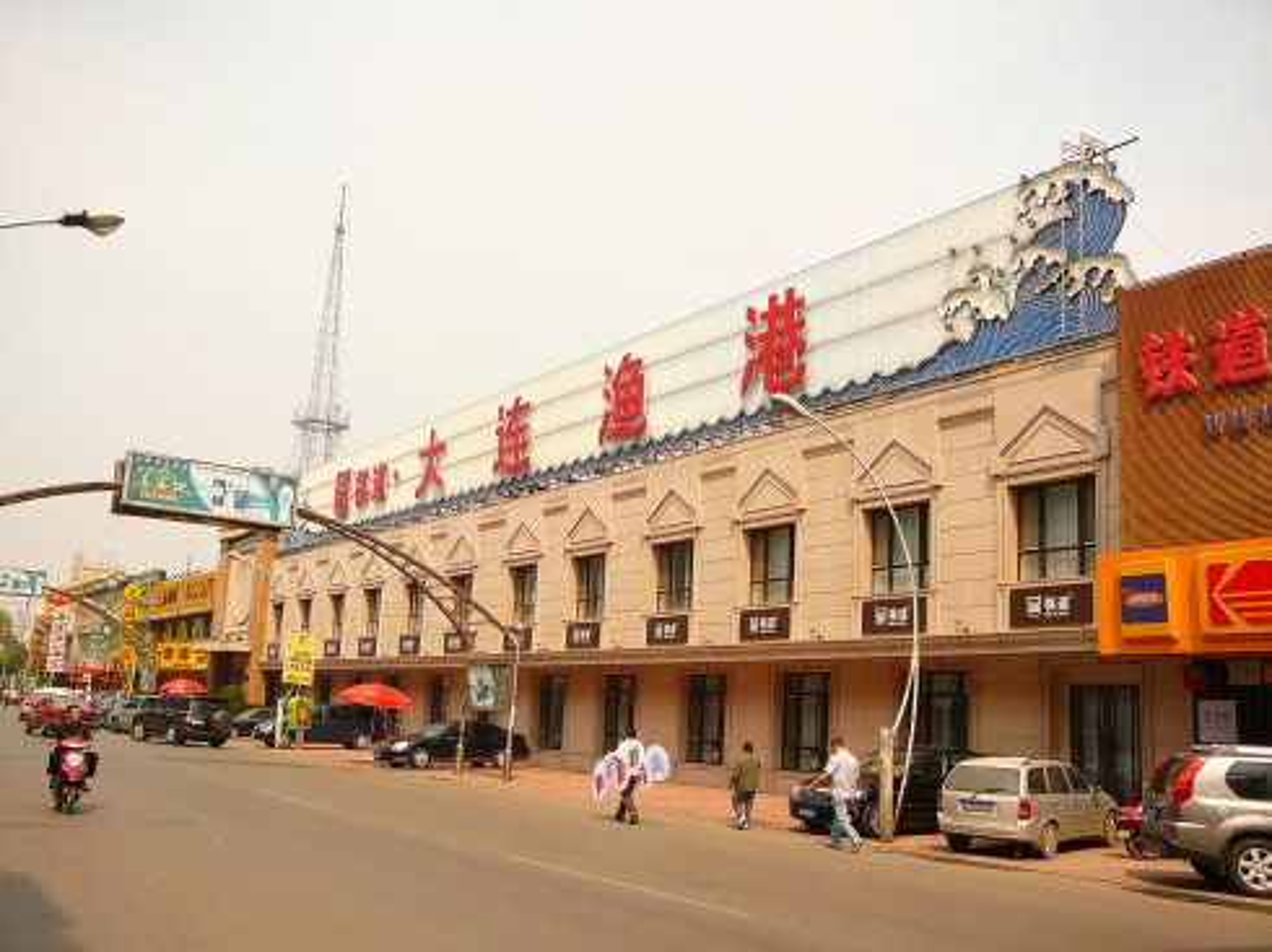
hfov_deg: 52.6
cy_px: 476
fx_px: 1285
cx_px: 636
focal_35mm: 35
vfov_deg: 40.7
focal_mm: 5.2
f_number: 2.8
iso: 80
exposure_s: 1/1000
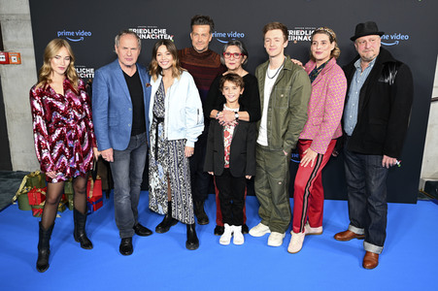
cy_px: 146
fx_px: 377
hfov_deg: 60.3
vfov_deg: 42.3
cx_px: 219
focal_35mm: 31
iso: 500
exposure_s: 1/125
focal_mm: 31
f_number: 2.8
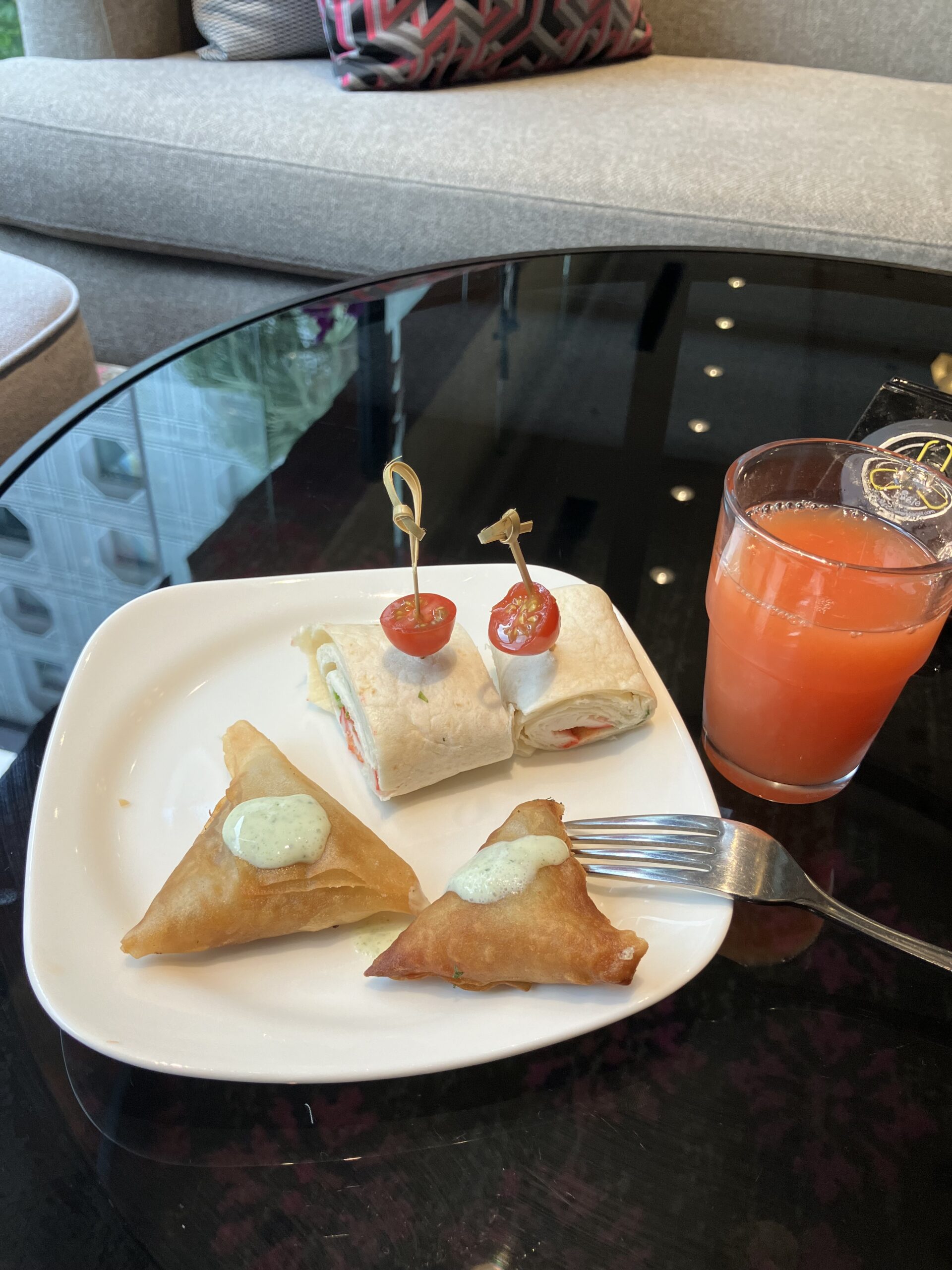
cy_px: 635
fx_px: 1027
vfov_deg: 63.4
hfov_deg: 49.7
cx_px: 476
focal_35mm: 28
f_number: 1.8
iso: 80
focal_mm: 3.99
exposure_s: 1/100
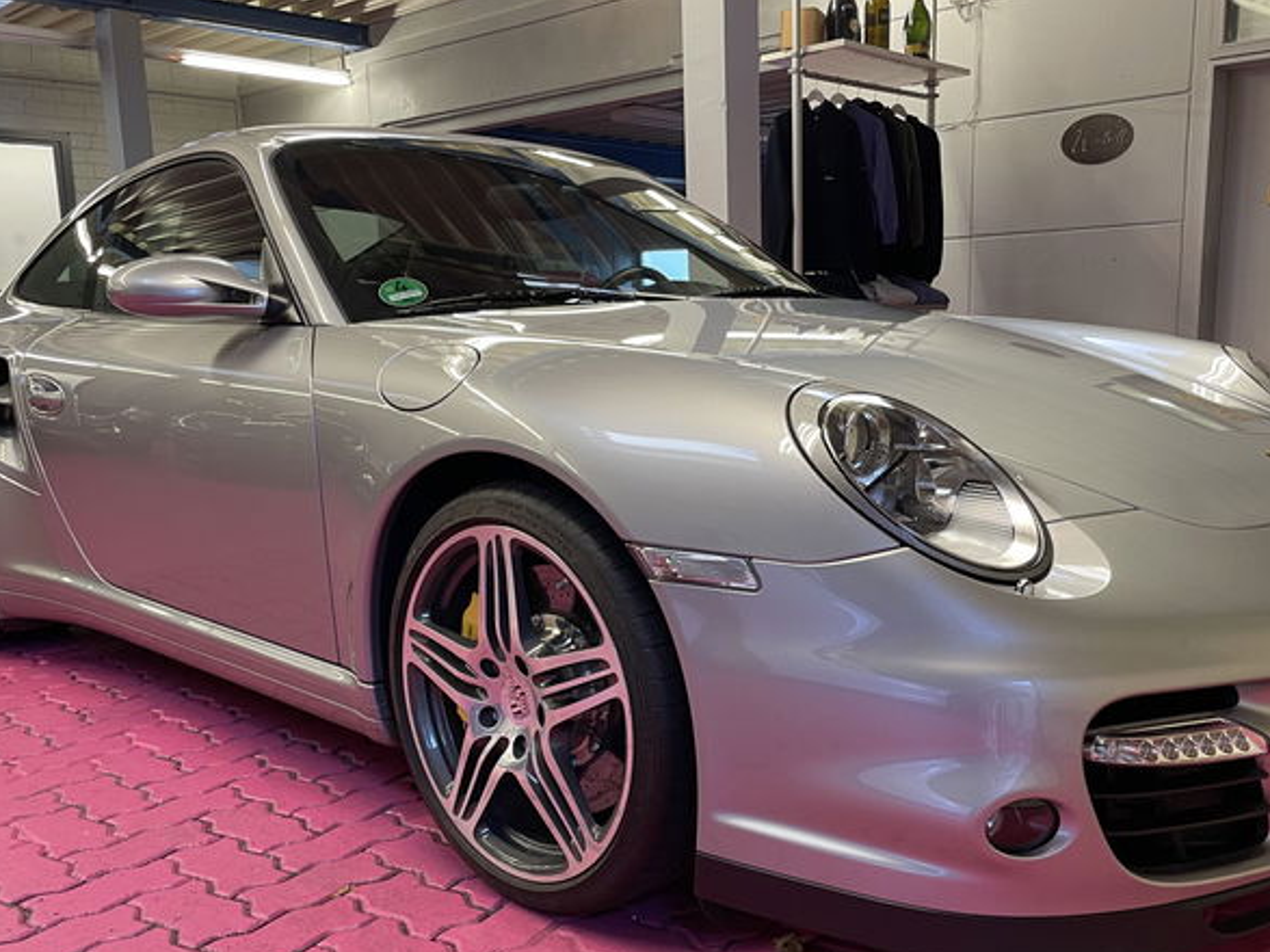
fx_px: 1247
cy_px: 565
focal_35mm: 34
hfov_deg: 53.9
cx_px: 684
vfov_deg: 41.6
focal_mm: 4.2
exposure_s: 1/50
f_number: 1.6
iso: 80
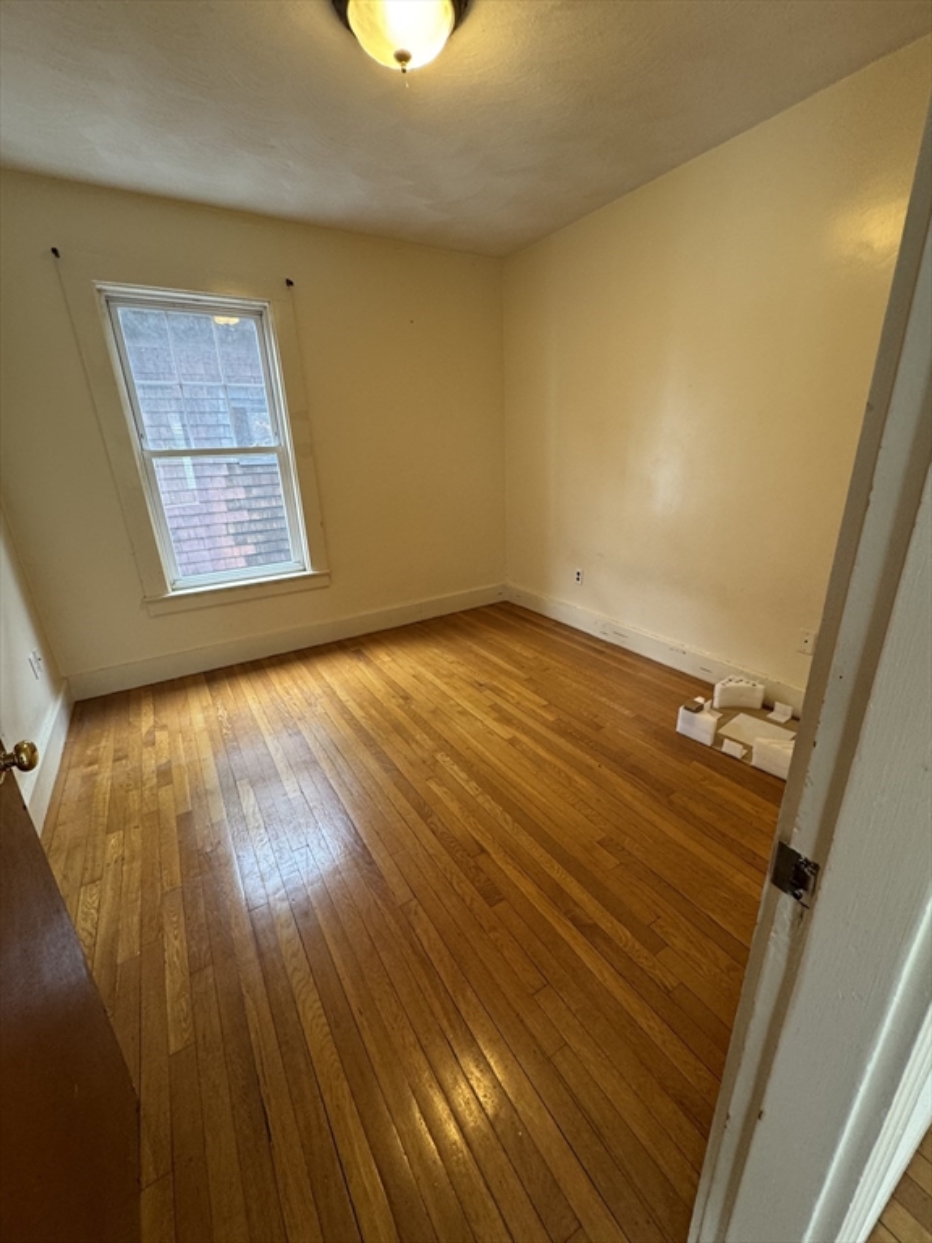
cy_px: 622
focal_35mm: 14
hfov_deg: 85.7
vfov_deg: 102.1
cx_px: 466
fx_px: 503
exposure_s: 1/60
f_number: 2.2
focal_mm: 2.22
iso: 160
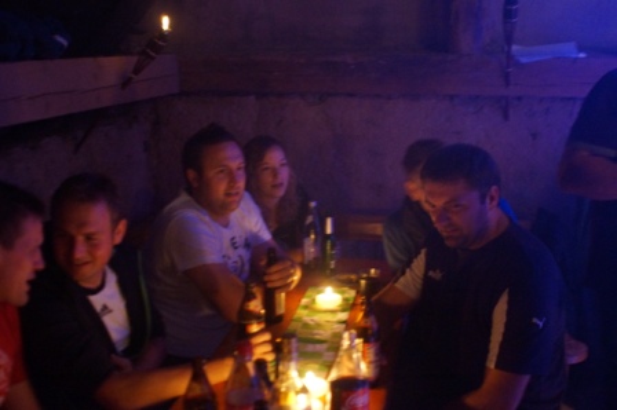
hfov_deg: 46.4
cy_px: 205
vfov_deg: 31.8
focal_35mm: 42
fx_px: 719
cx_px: 308
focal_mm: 28
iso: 3200
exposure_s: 1/25
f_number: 3.5
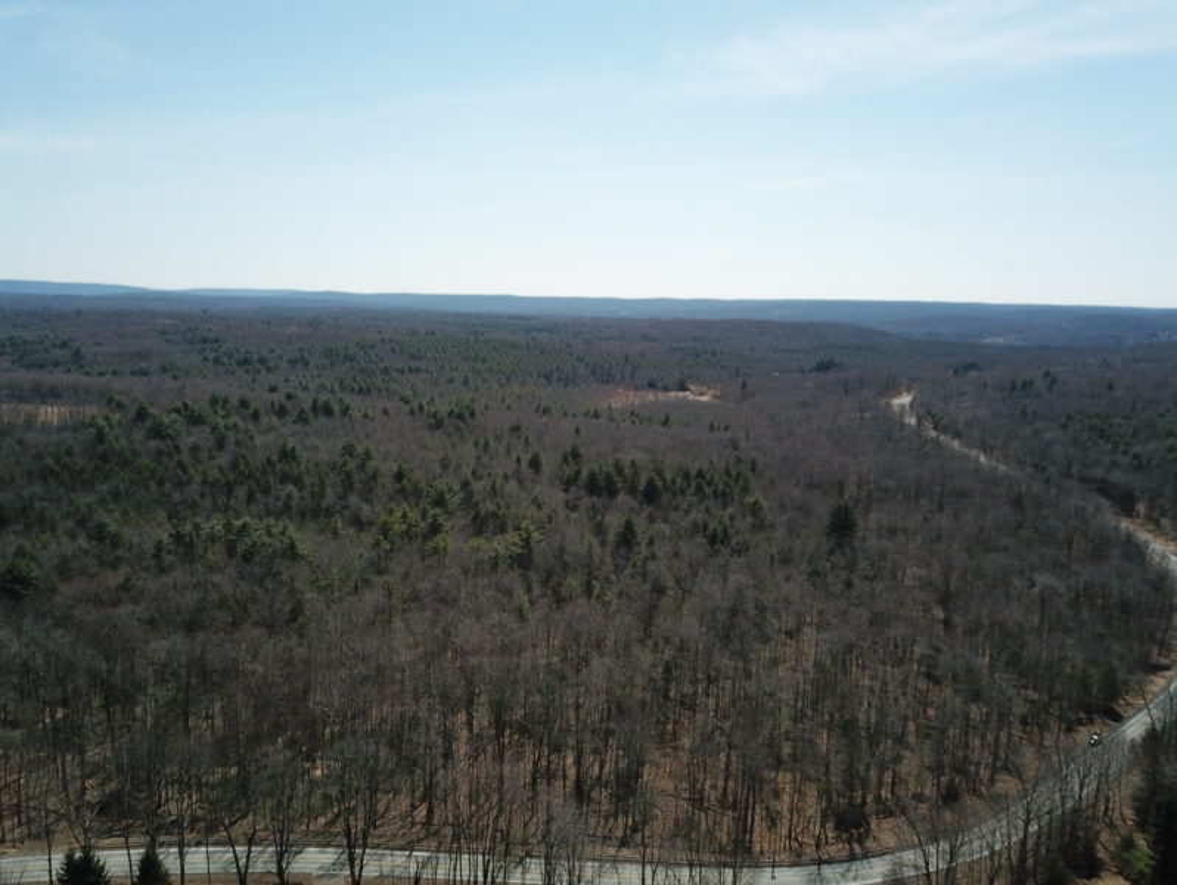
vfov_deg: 53.1
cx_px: 588
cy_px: 442
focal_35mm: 26
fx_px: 885
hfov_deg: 67.3
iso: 100
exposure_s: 1/1661
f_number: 2.2
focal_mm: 4.73
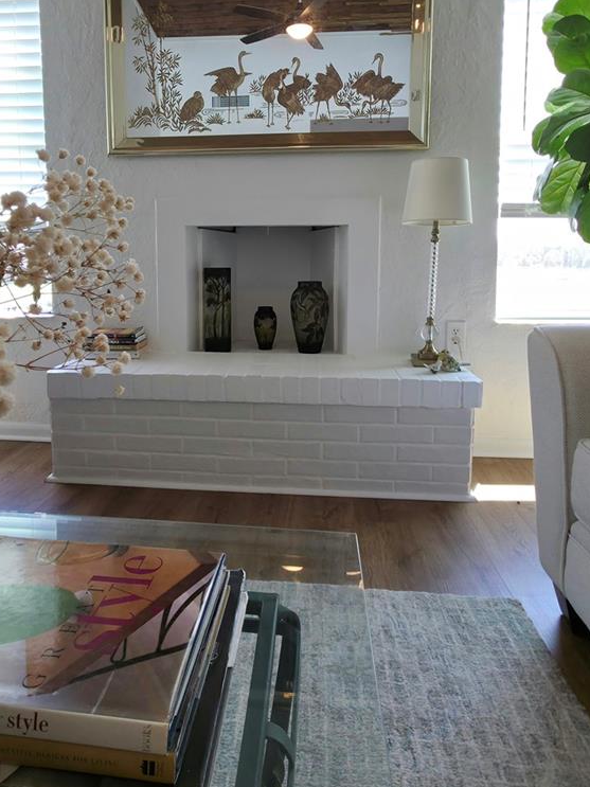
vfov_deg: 78.0
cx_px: 256
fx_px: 477
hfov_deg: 63.2
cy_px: 311
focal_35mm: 21
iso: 64
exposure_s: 1/120
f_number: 1.9
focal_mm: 2.2
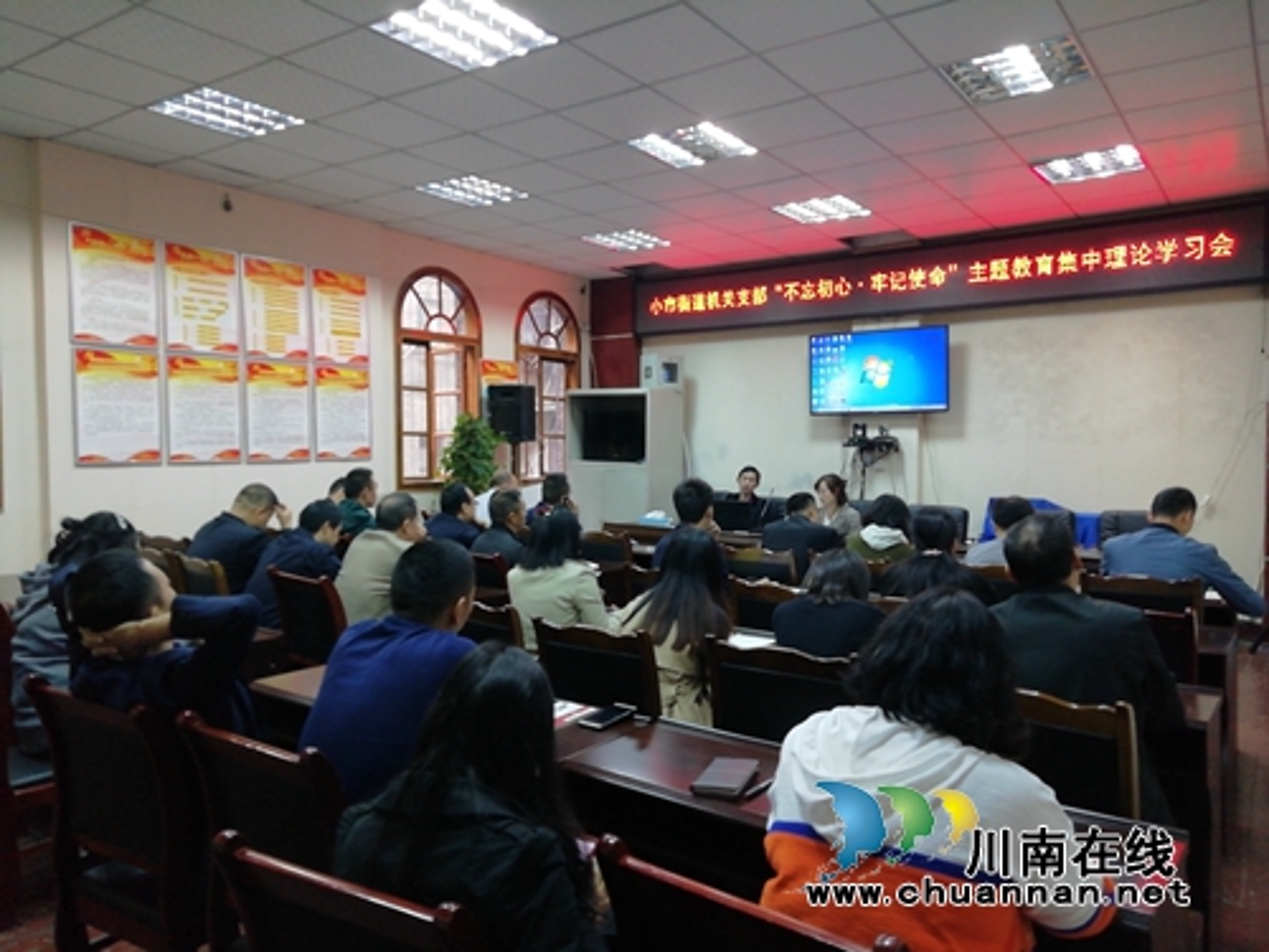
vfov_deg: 53.1
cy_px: 476
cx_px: 634
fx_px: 953
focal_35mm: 26
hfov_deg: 67.3
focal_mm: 3.21
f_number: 2.2
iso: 320
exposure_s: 1/25
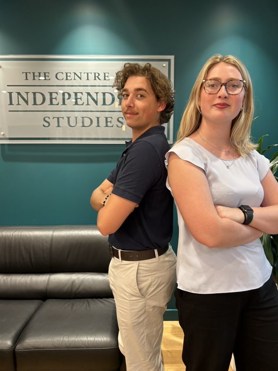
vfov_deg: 67.3
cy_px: 186
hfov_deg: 53.1
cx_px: 139
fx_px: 278
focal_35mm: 26
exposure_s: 1/50
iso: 125
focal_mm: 5.7
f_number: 1.5
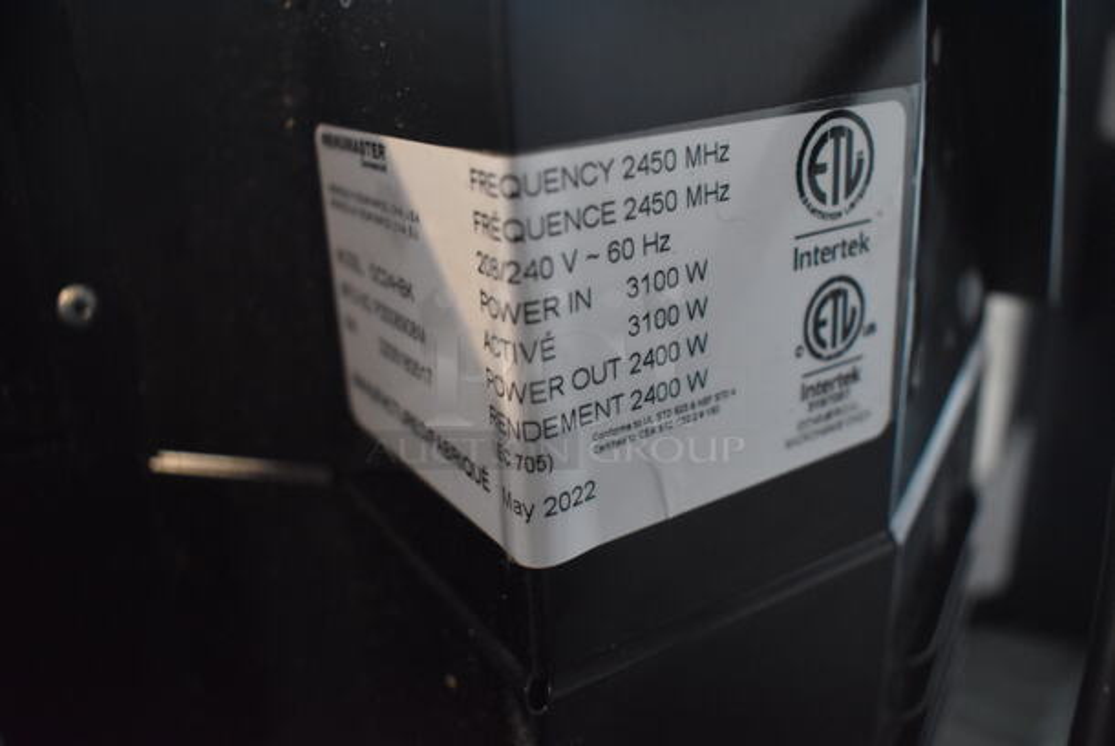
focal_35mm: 33
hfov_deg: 57.2
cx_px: 558
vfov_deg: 40.1
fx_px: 1023
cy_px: 373
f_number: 3.8
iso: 3200
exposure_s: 1/50
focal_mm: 22
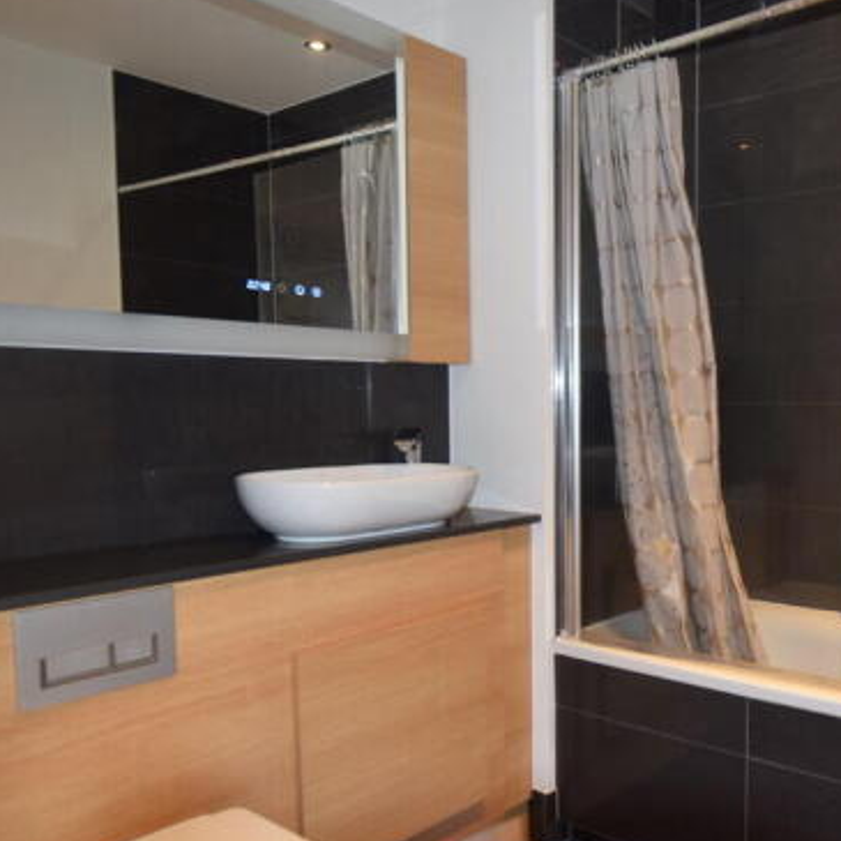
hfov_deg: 49.1
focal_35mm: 32
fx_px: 880
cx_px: 632
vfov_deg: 51.1
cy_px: 450
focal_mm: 14
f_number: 4.5
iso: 800
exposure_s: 1/80
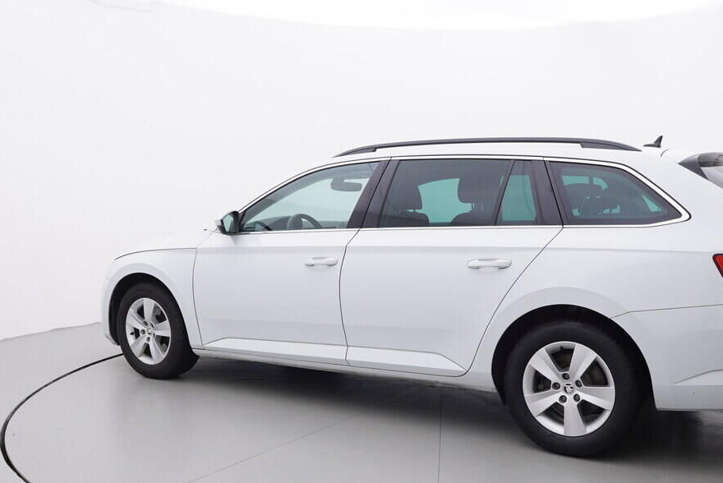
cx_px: 419
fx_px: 740
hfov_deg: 51.9
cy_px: 310
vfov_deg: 35.9
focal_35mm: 37
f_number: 5
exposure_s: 1/80
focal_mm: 15
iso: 200
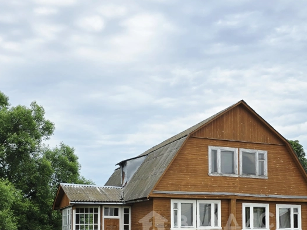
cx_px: 207
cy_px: 221
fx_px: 488
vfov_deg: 25.5
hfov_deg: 34.6
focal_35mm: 55
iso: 12
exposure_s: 1/769
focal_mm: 6.3
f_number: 1.7
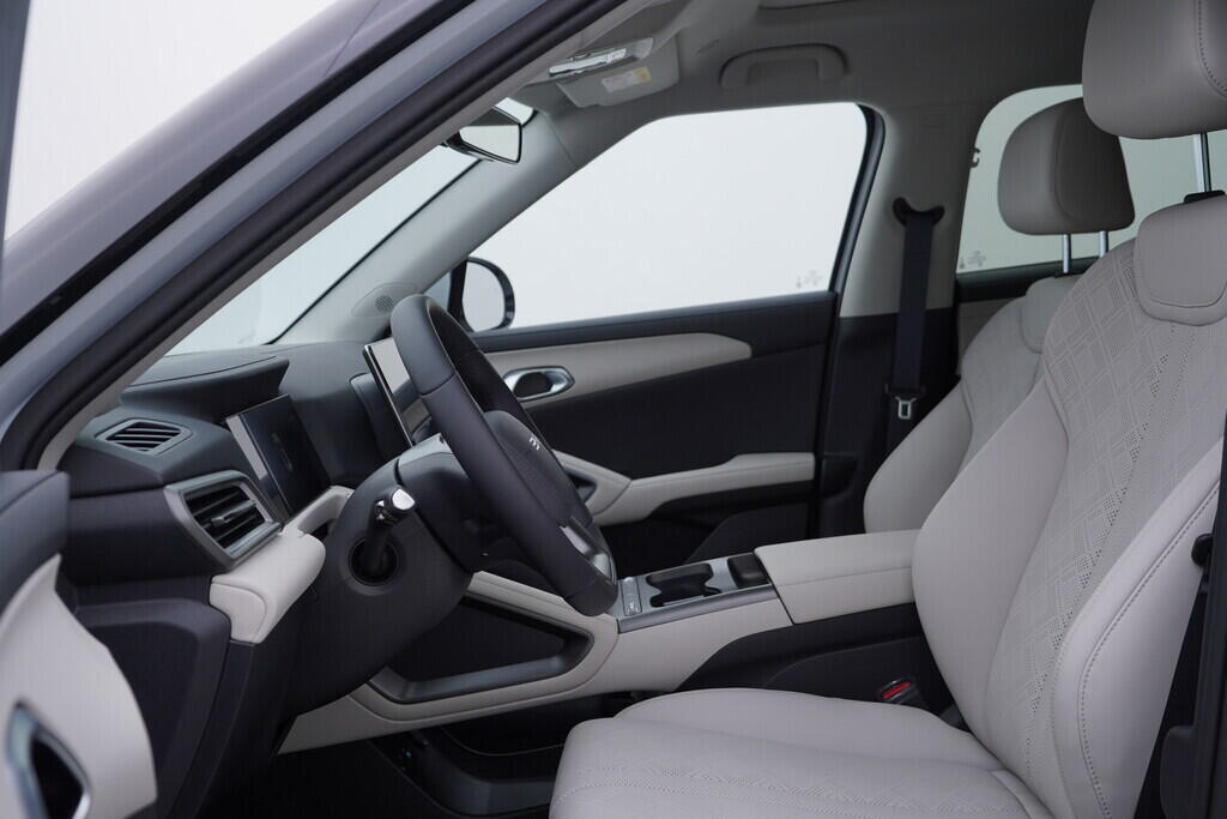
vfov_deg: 36.9
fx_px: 1227
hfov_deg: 53.1
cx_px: 614
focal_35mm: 36
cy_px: 410
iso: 125
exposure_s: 1/80
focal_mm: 24
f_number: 4
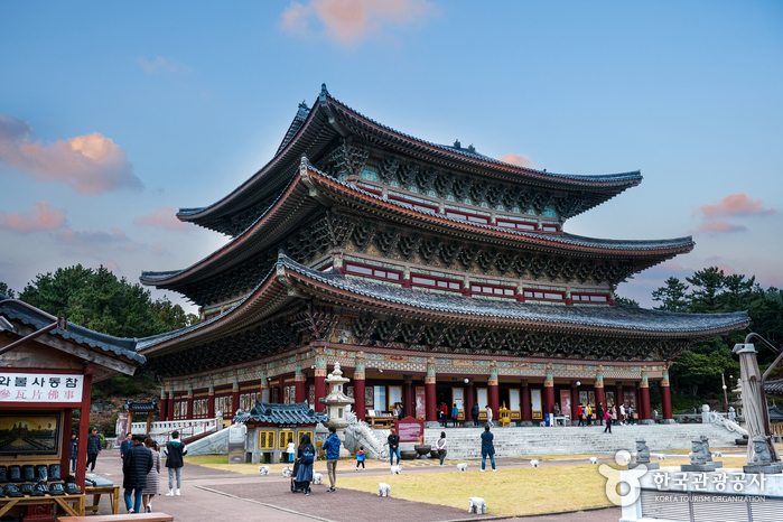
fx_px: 718
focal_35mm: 33
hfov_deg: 57.2
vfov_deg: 40.0
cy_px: 261
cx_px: 392
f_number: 5.6
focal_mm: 22.3
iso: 80
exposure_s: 1/30
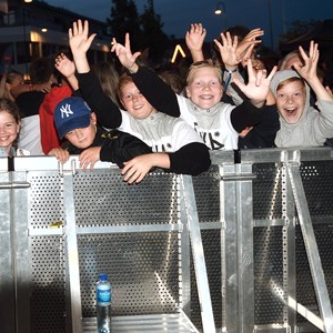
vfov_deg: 34.0
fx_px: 533
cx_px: 30
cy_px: 87
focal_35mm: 49
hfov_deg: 32.8
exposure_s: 1/60
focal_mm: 24
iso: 100
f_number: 2.8
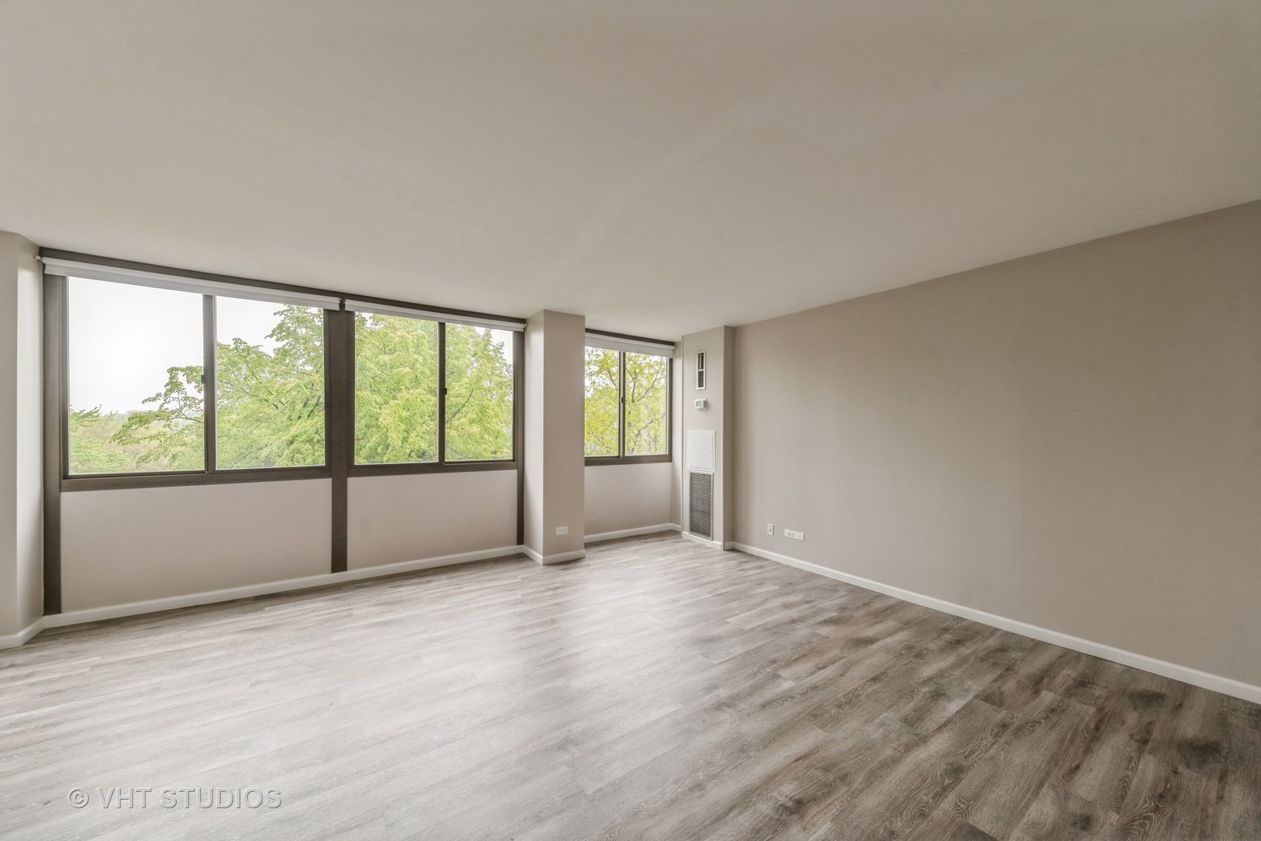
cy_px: 420
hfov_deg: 112.6
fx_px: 420
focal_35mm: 12
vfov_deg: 90.0
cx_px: 630
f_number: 8
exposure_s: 1/8
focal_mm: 12
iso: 200
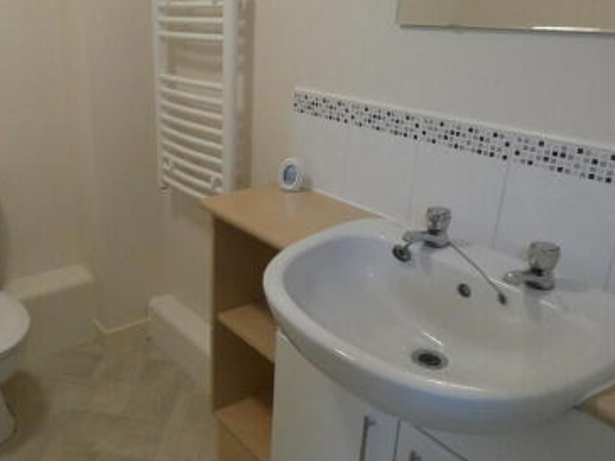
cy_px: 229
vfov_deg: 44.2
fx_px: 569
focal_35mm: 32
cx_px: 177
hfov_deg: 54.9
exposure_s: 1/60
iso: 500
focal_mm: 3.6
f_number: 2.8
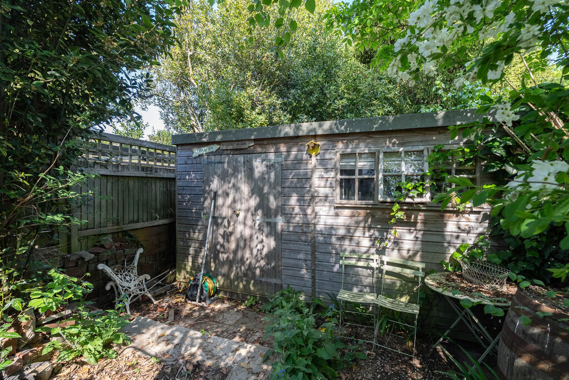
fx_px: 253
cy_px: 190
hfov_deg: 96.7
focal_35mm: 16
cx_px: 284
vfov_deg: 73.8
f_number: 7.1
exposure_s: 1/250
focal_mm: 16
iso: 1000
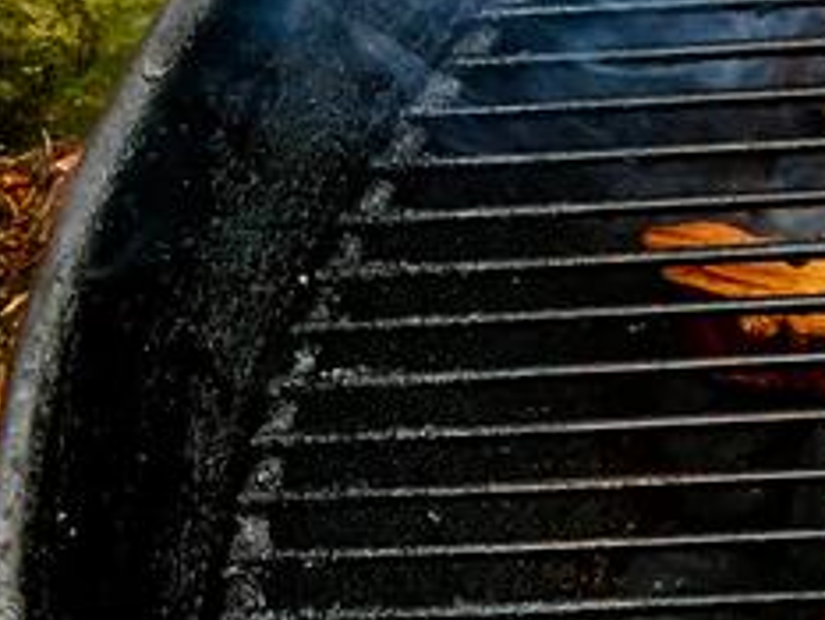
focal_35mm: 112
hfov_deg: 14.9
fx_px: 2671
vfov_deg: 13.1
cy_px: 611
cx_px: 1565
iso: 64
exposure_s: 1/30
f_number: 2.2
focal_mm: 4.15
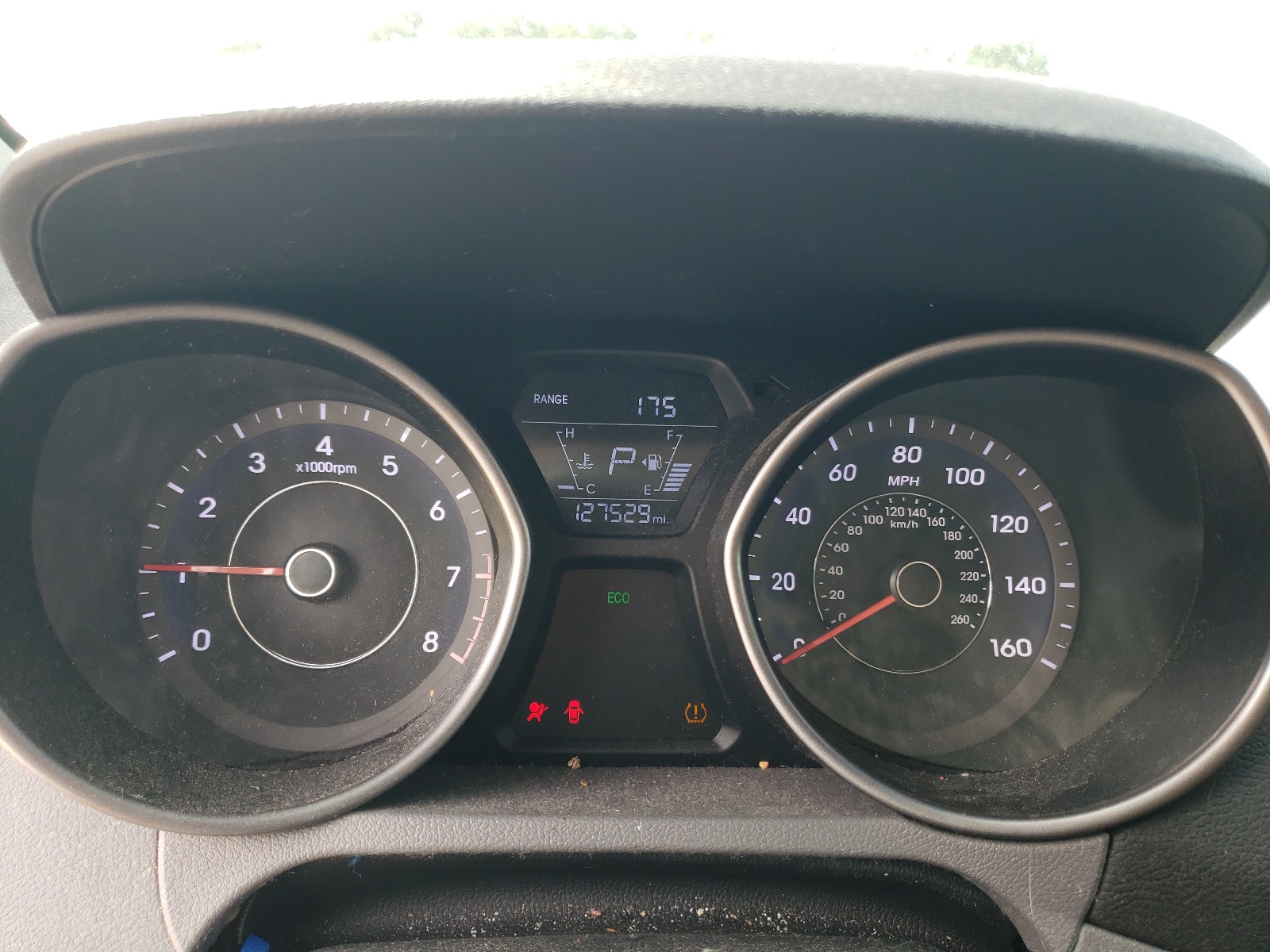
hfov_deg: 67.3
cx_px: 635
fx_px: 954
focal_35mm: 26
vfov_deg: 53.1
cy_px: 476
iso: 50
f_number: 1.5
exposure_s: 1/208
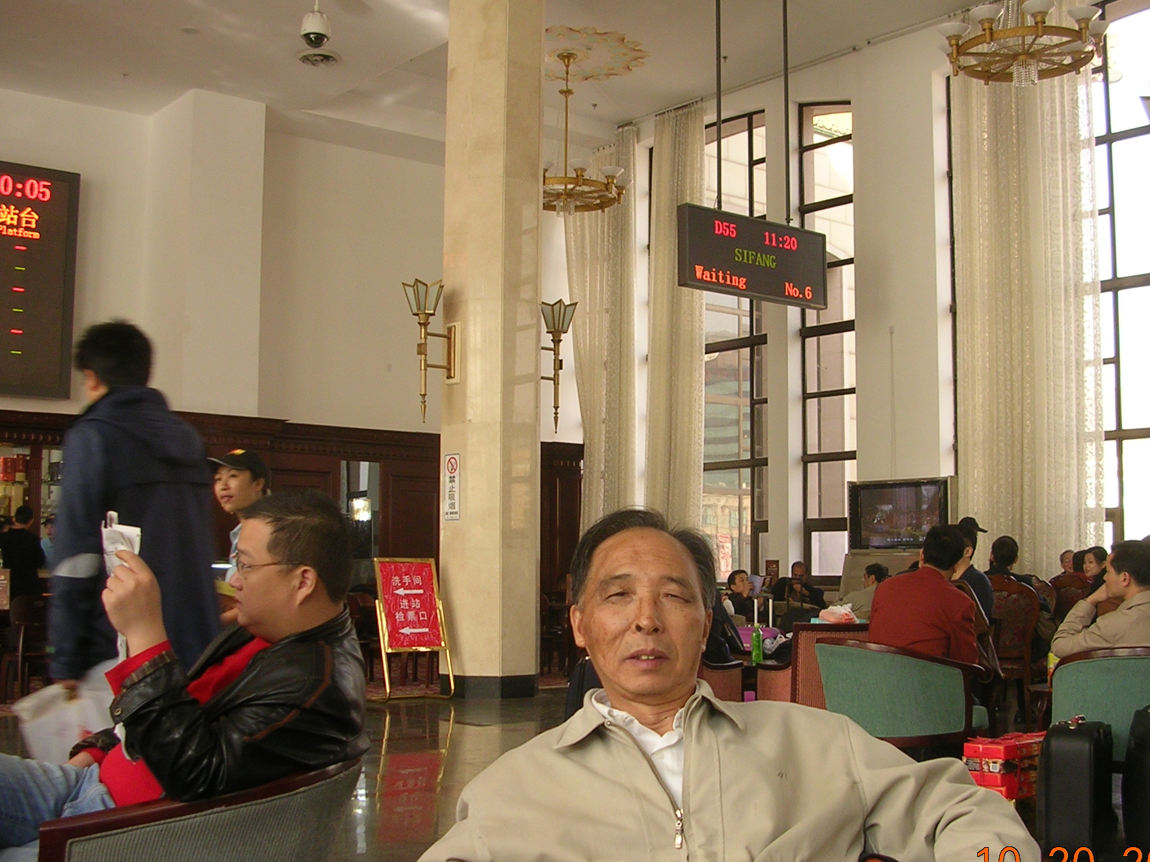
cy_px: 469
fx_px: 1462
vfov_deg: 32.9
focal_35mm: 44
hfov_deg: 42.9
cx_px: 645
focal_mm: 5.8
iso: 50
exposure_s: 1/32.9
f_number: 2.8
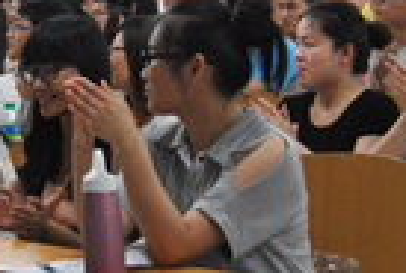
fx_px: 1243
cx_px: -12
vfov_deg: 12.5
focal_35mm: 110
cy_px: 58
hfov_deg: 18.0
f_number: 3.8
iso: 800
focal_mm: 24
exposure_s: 1/100
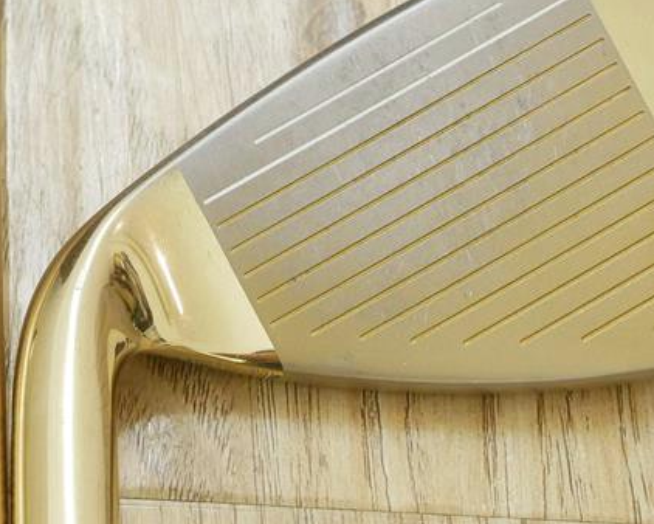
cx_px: -140
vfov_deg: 10.4
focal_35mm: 148
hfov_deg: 12.7
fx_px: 2866
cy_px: 239
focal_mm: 25
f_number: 4.5
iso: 1600
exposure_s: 1/60
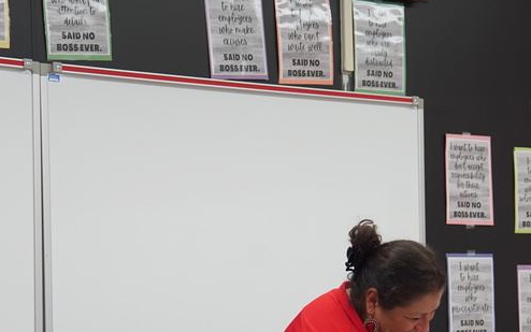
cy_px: 299
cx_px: 342
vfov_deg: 8.8
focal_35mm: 148
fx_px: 2142
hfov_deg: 14.1
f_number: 4
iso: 2000
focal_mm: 70
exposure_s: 1/160
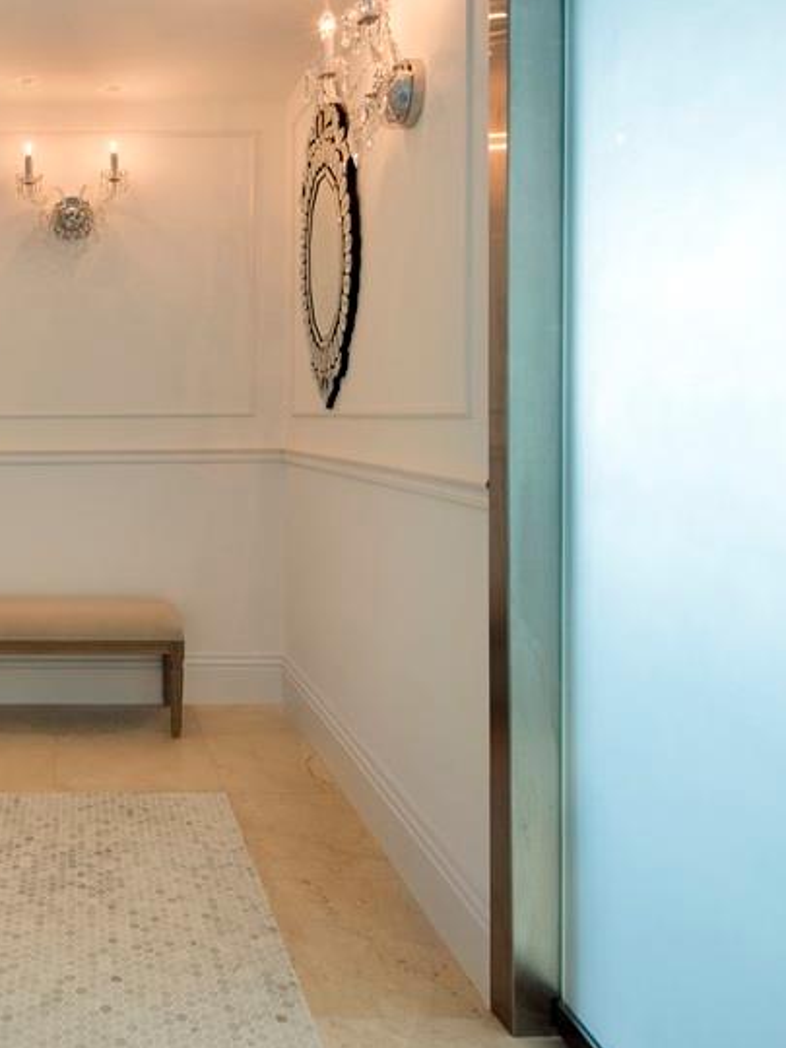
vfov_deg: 61.2
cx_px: -3
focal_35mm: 29
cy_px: 421
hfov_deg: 41.8
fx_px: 878
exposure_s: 1/4
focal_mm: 15
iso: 100
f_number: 13
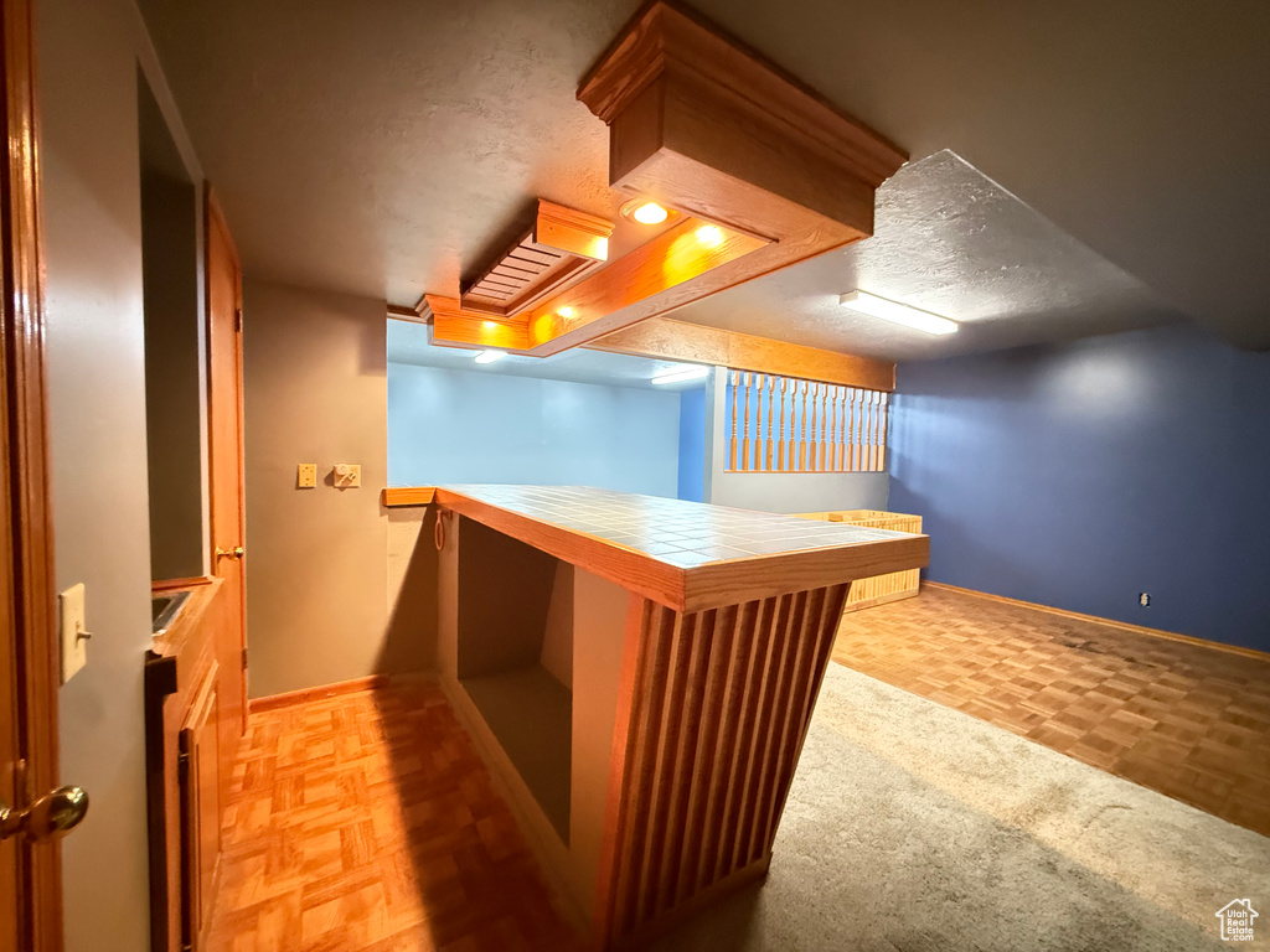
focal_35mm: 14
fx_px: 514
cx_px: 635
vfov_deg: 85.7
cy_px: 476
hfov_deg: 102.1
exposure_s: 1/20
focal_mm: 2.22
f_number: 2.2
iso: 2500
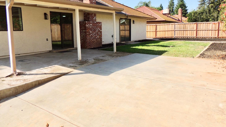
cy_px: 53
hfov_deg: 69.9
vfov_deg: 42.8
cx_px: 116
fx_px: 162
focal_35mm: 27
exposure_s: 1/1000
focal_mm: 4.3
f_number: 3
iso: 100
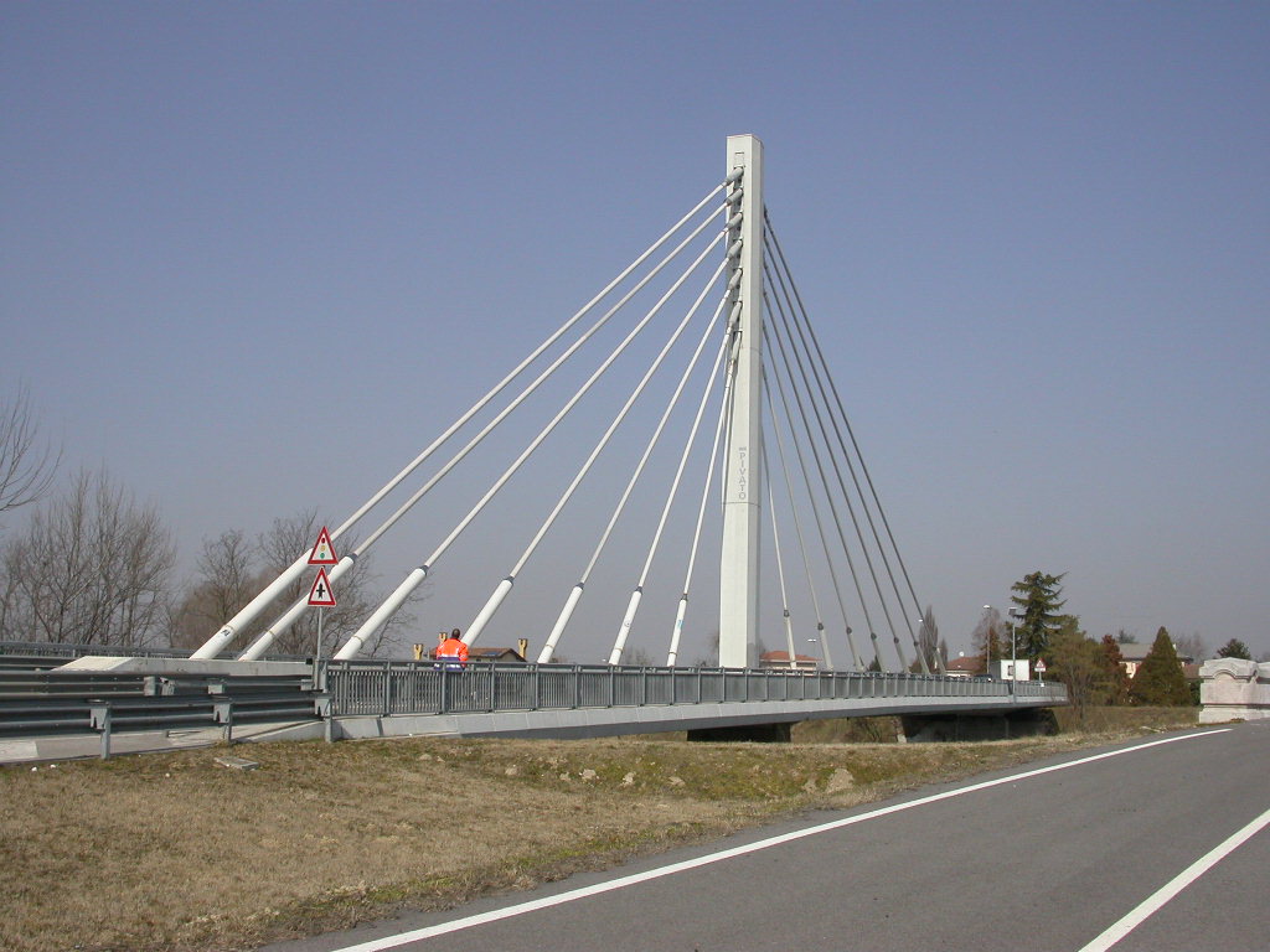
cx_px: 635
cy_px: 476
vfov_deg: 35.1
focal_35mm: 41
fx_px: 1504
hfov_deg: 45.8
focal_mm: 8.6
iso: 100
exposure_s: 1/591
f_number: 7.7
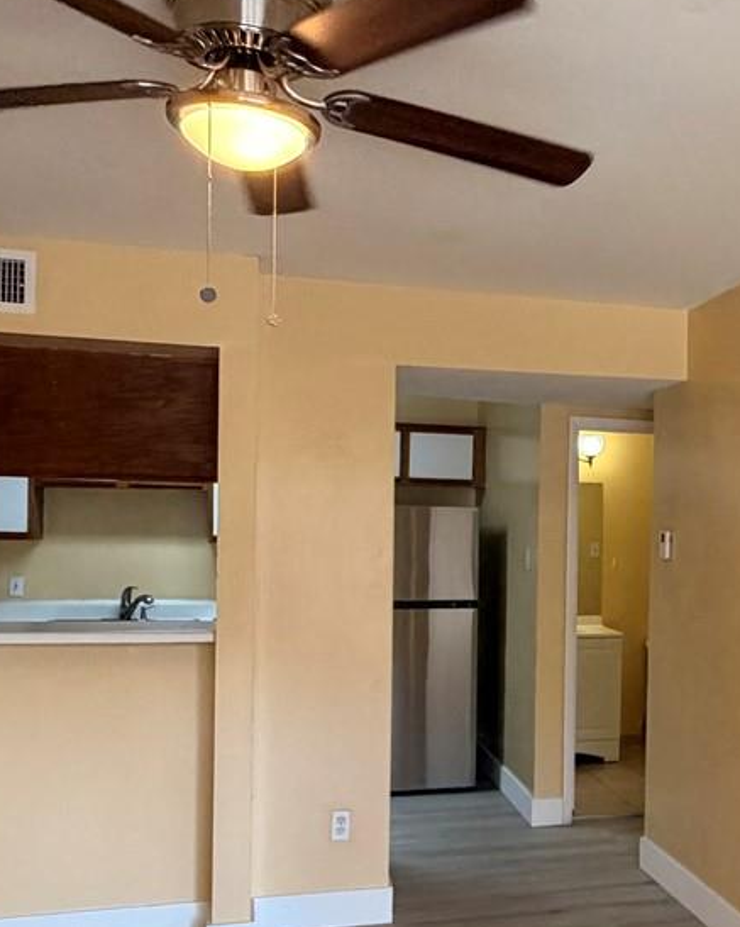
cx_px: 599
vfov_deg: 45.6
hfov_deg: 36.0
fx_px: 1096
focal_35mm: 40
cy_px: 558
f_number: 2.2
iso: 320
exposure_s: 1/120
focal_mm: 2.22
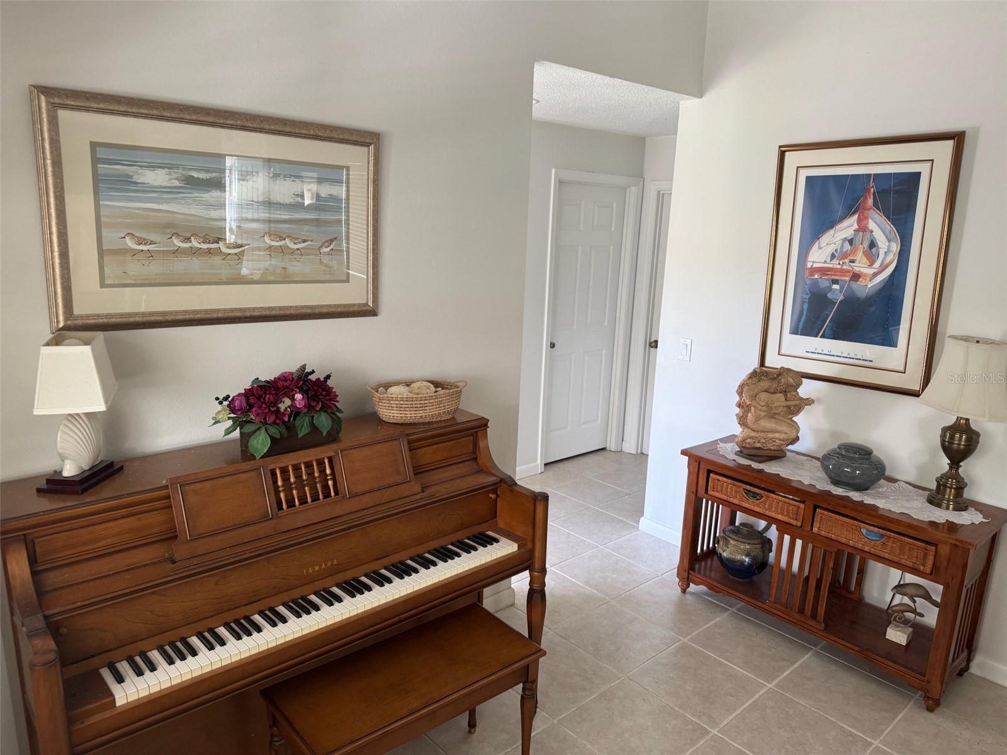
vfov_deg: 56.8
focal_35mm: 24
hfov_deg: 71.6
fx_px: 698
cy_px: 378
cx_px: 504
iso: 200
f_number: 1.78
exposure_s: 1/69
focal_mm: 6.76
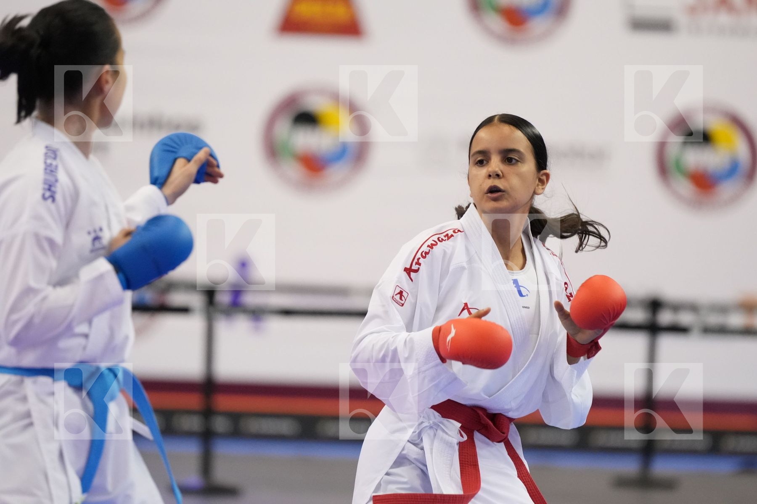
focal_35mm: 300
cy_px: 252
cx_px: 378
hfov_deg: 6.9
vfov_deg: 4.6
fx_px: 6308
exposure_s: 1/1000
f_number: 2.8
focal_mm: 200
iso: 3200
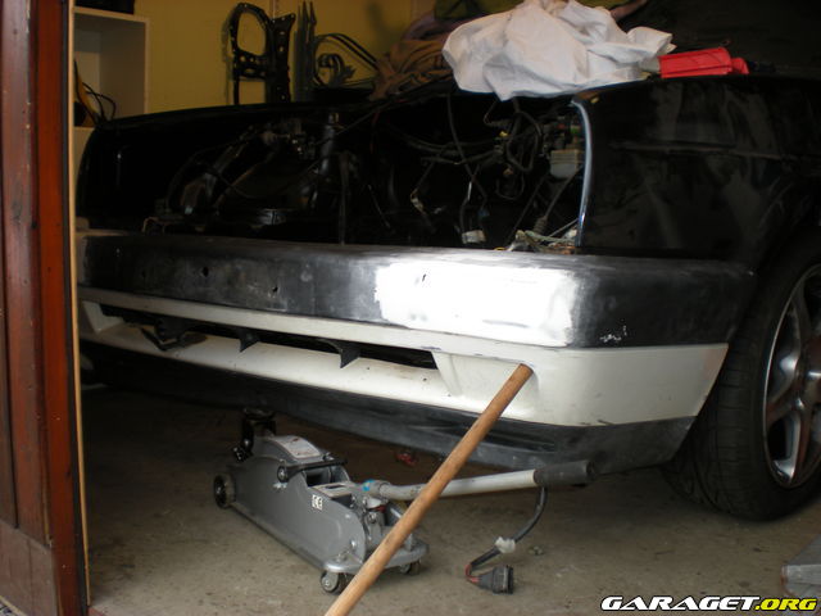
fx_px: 901
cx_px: 410
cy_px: 308
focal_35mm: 38
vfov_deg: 37.7
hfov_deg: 49.0
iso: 64
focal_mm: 6.3
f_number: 3.1
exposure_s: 1/120
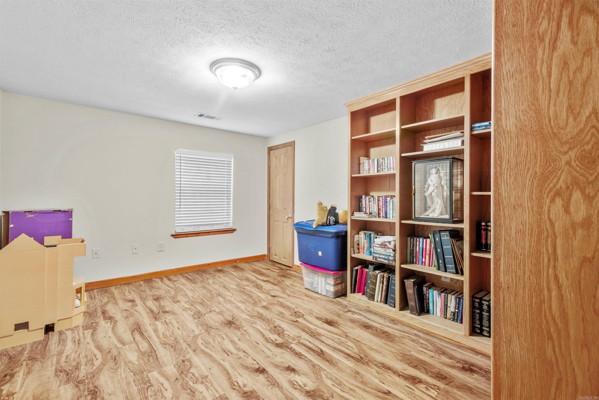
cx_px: 300
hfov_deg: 100.4
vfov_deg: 77.3
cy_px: 200
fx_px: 250
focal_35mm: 15
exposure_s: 1.3
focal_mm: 10
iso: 640
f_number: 6.4
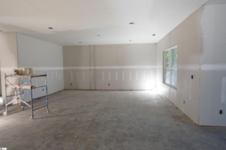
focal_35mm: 20
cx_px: 113
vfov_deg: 61.9
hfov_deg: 84.0
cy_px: 75
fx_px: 126
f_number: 3.2
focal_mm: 20
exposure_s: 1/160
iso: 1600
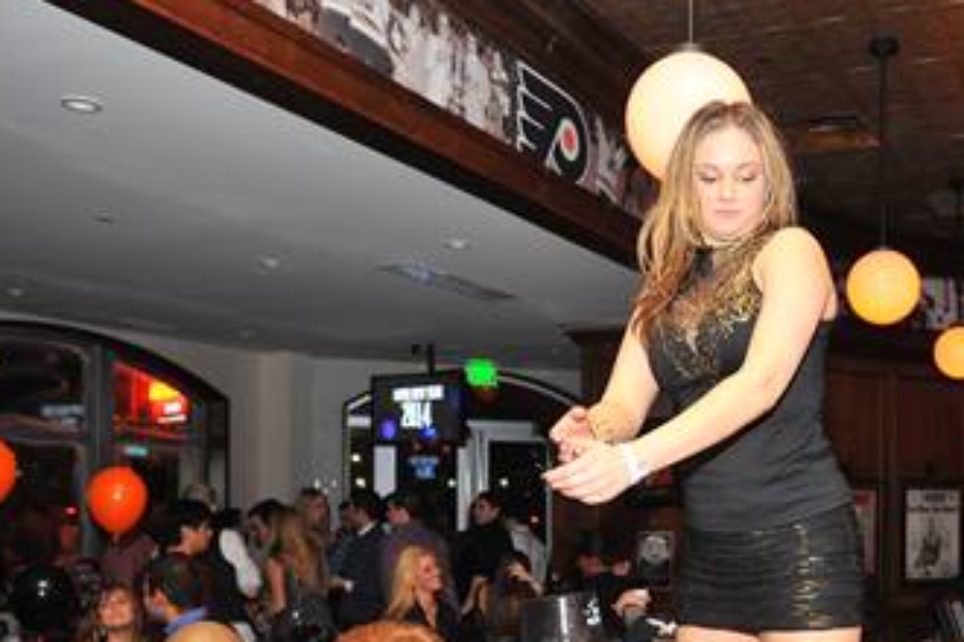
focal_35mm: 40
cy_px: 505
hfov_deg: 46.7
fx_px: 1071
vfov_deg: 32.6
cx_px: 724
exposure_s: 1/100
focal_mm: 24
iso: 1600
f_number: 4.5
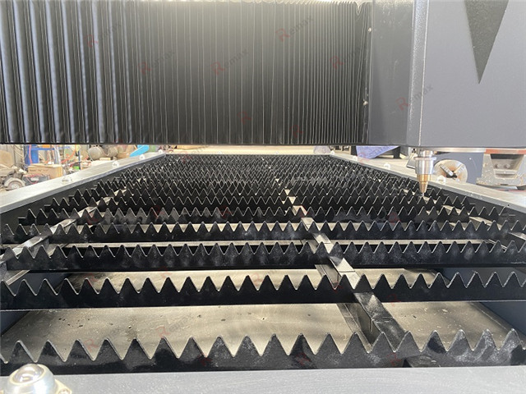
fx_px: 395
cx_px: 263
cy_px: 197
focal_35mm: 26
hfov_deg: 67.3
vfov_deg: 53.1
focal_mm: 4.25
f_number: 1.8
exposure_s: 1/60
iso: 160
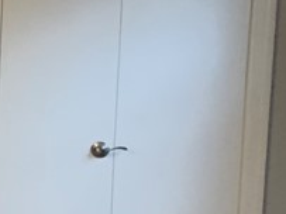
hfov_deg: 12.6
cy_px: 135
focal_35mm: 131
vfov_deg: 11.3
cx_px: -338
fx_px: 1082
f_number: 1.8
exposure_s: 1/40
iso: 320
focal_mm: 4.25
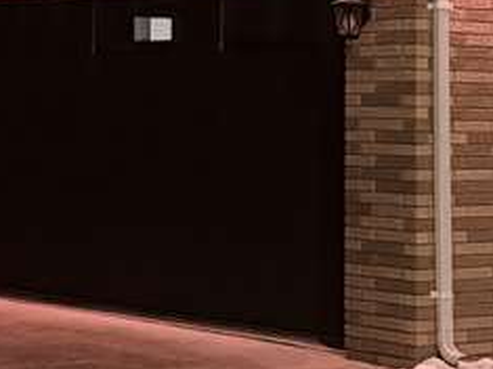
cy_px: 7
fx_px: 1865
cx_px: -8
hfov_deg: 14.8
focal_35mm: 131
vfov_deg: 11.2
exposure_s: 1/30
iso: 800
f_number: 1.78
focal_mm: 6.76
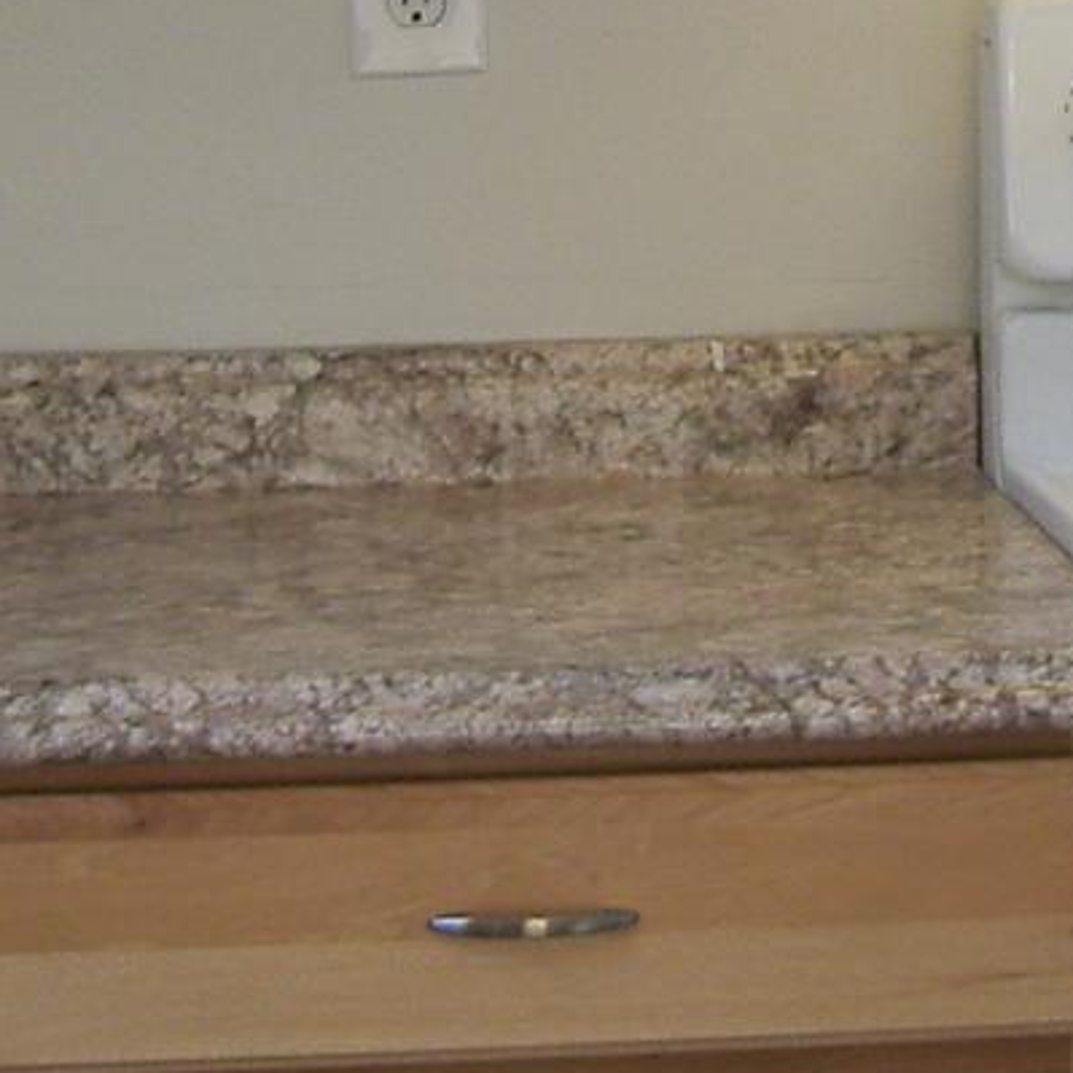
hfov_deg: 10.7
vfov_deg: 10.5
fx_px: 5716
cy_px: -317
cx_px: 801
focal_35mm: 163
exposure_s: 1/60
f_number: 2.7
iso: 80
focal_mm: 6
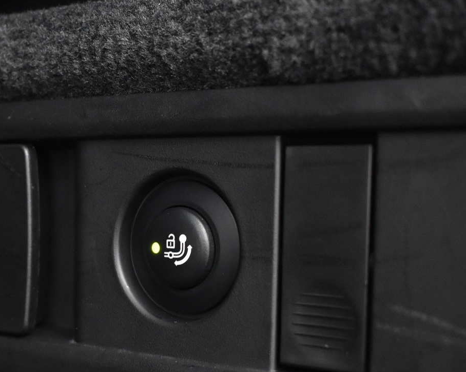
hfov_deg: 27.9
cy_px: 246
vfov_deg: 22.4
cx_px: 177
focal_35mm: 68
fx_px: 935
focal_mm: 27
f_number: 4
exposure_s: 1/30
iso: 3200
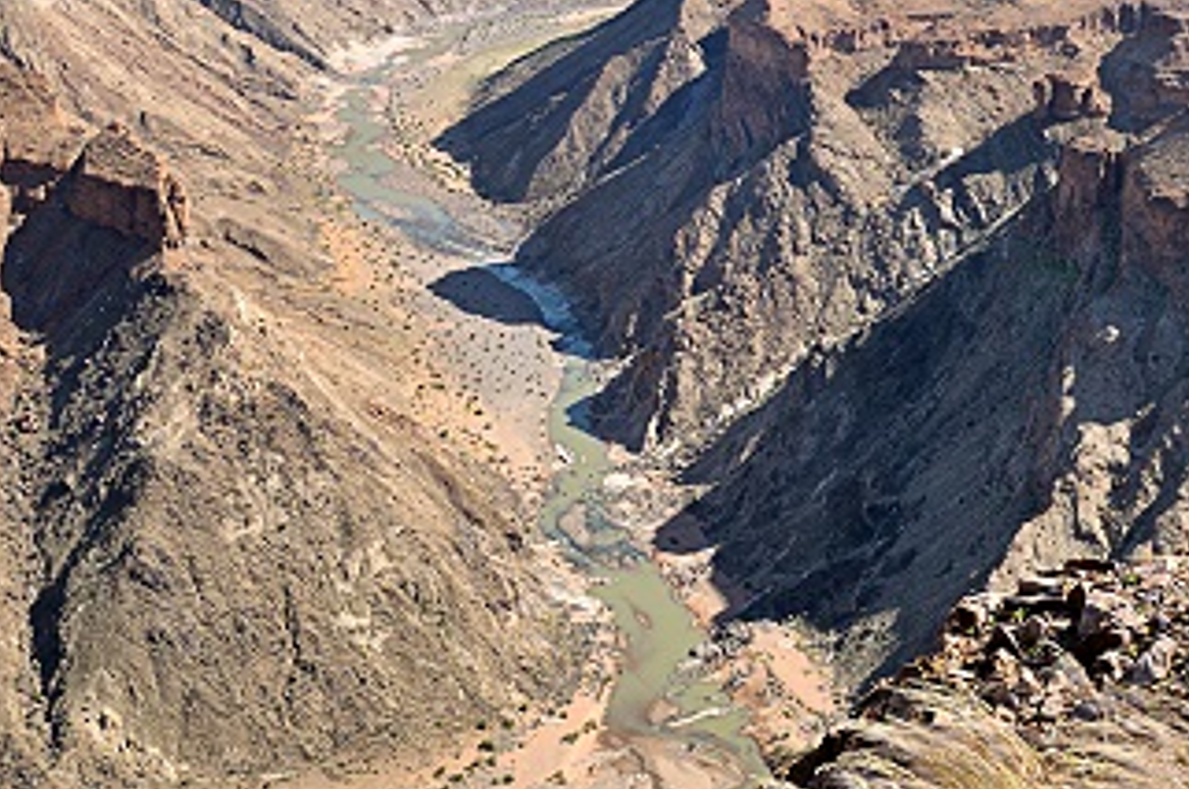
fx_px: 1847
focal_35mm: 56
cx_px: 582
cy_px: 248
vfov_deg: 24.0
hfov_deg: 35.7
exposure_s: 1/100
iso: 200
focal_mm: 24
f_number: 13
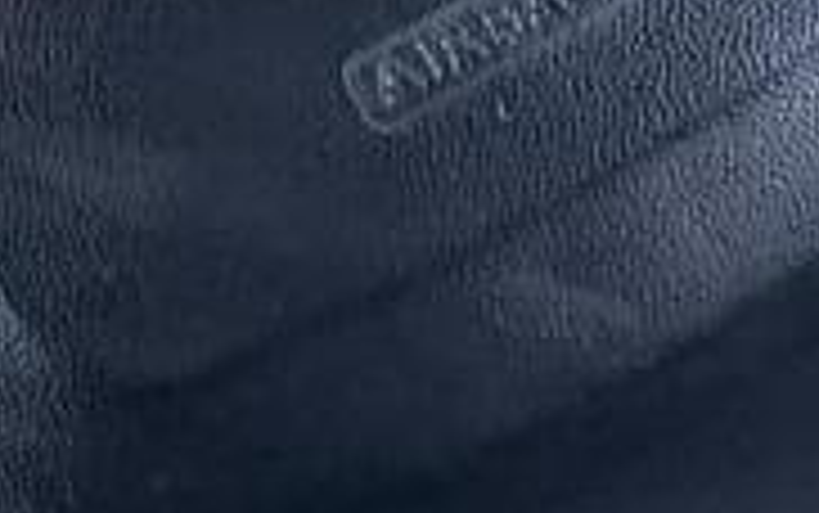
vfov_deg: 17.0
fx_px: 1630
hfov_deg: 27.8
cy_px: -130
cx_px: 612
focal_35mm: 73
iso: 1000
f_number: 2.2
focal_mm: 2.22
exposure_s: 1/30
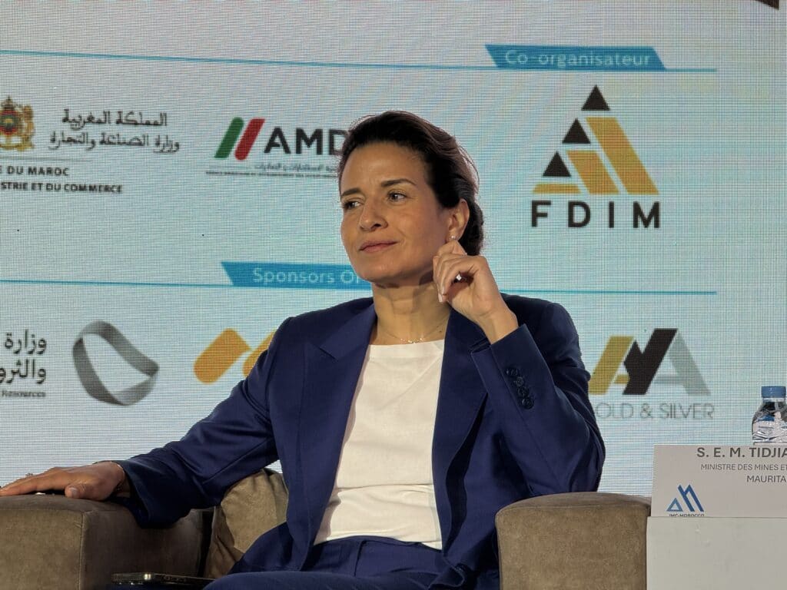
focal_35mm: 120
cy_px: 295
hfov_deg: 16.4
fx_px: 2728
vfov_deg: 12.3
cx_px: 394
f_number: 2.8
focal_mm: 15.66
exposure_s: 1/99
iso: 50
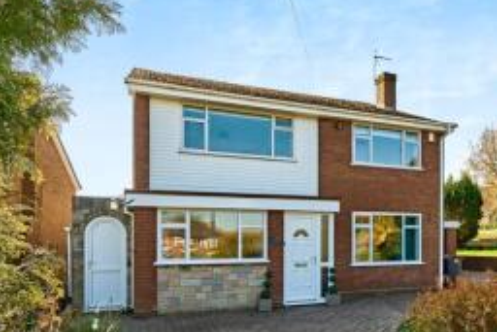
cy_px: 220
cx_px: 303
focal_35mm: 26
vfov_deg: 48.8
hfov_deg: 68.5
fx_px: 359
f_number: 8
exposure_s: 1/1250
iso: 125
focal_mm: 14
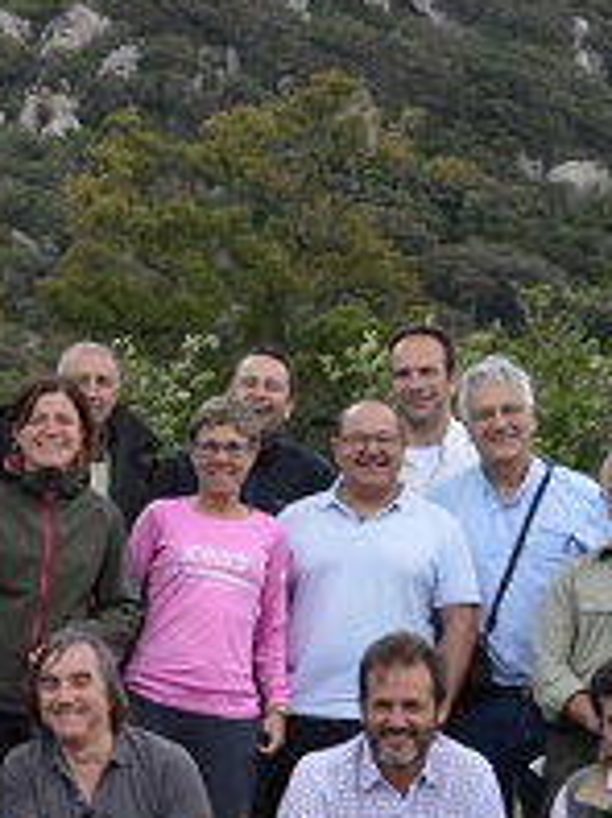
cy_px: 525
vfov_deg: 16.7
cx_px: -405
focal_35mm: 118
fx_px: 2788
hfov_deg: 11.8
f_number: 6.3
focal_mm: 18
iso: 100
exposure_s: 1/160
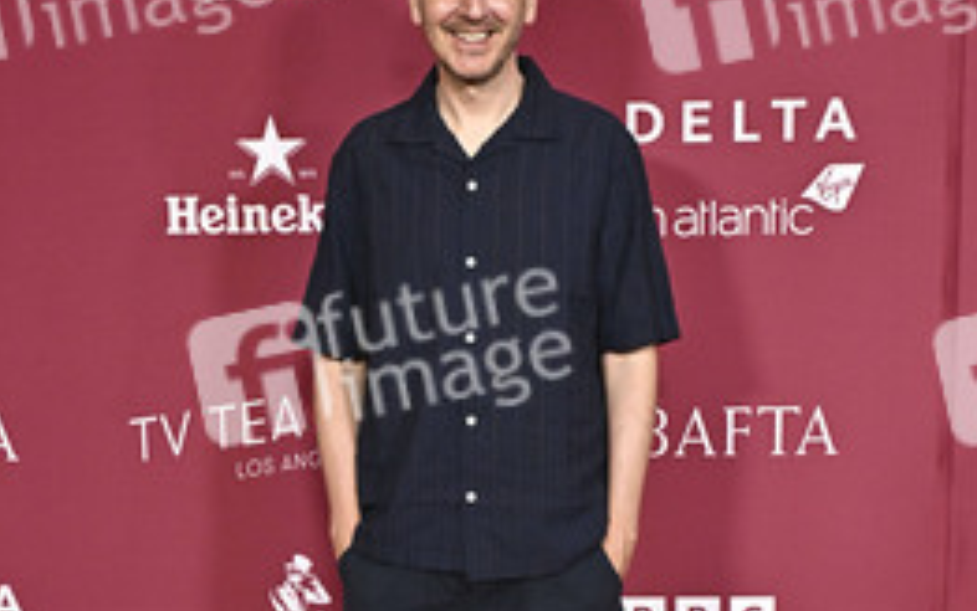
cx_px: 488
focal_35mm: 59
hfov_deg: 34.5
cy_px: 544
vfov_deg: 21.6
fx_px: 1572
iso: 3200
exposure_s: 1/320
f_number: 5
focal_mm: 38
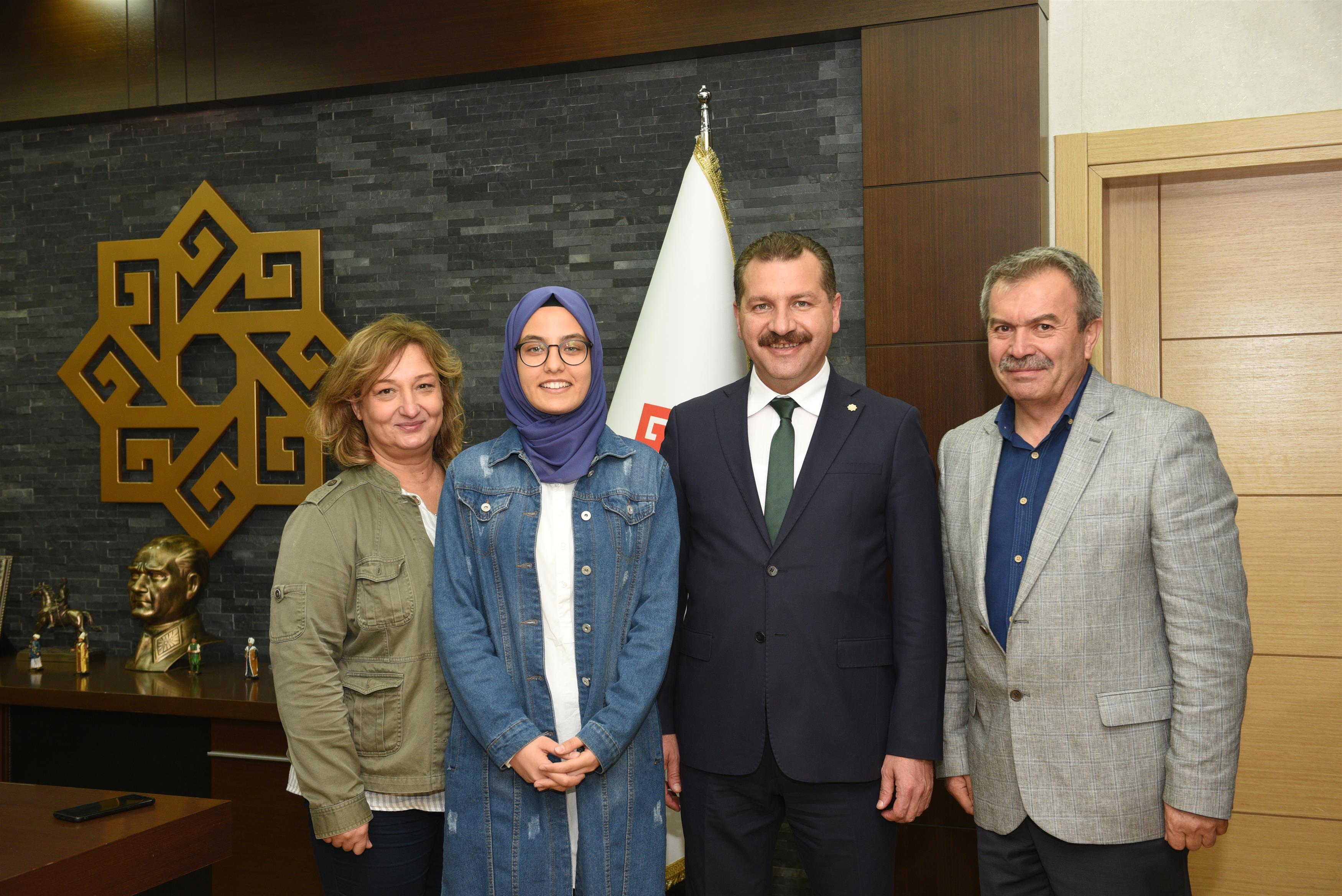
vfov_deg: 31.9
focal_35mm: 42
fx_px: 1566
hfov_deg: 46.4
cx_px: 671
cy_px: 448
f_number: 4.5
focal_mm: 42
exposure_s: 1/200
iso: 800
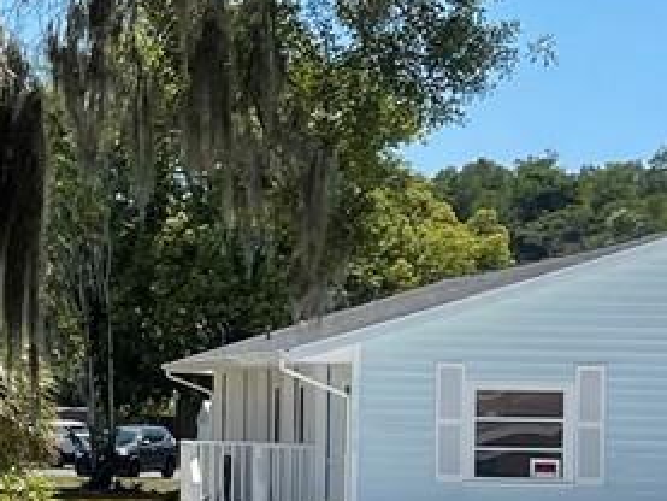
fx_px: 2892
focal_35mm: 150
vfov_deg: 9.9
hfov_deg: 12.0
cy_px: 381
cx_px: -559
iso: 32
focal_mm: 5.1
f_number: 1.6
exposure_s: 1/2786
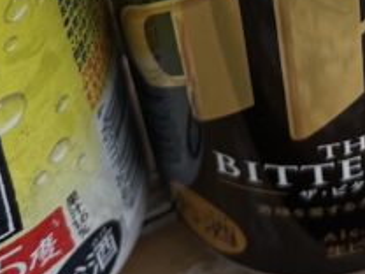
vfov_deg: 10.5
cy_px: -307
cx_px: 423
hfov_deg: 14.9
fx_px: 1350
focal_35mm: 128
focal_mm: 5.96
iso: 50
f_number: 1.6
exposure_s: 1/805
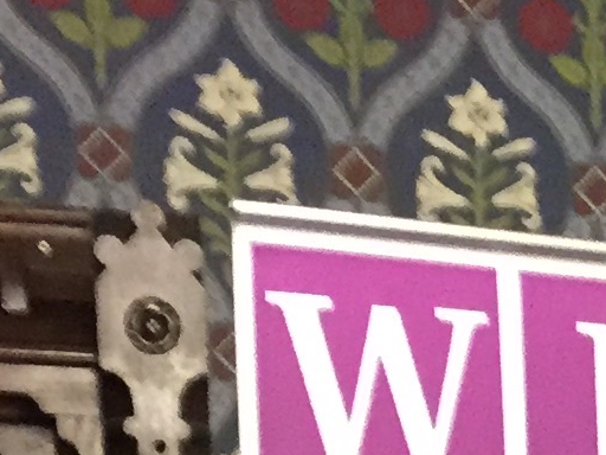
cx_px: 1187
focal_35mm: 185
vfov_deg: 7.1
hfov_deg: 10.0
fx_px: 3239
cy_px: 1427
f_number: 2.2
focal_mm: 4.15
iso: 250
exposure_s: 1/17
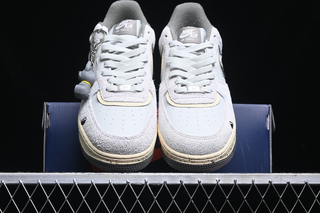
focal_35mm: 75
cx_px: 160
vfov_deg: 18.2
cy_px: 106
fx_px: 667
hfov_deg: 27.0
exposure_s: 1/60
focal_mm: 50
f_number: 6.3
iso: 160
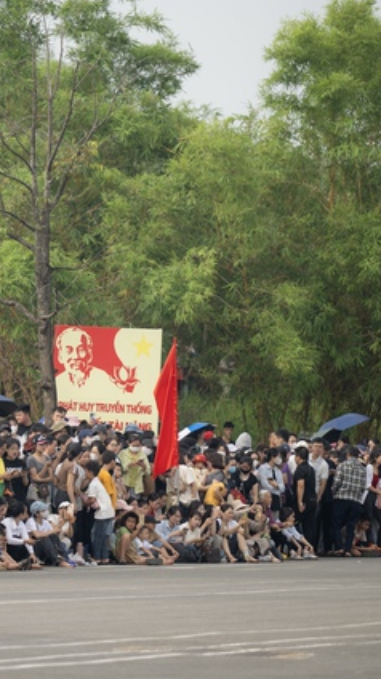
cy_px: 340
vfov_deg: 8.3
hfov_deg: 4.6
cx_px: 6
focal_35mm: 261
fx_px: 4695
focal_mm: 165
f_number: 2.8
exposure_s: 1/1600
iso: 250
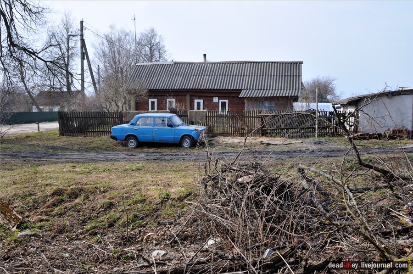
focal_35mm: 36
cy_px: 137
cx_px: 206
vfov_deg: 36.8
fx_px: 412
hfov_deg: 53.2
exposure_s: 1/250
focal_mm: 24
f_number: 7.1
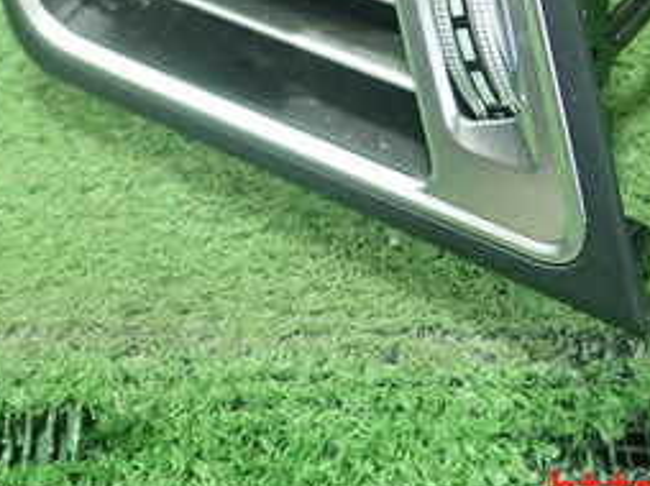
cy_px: -49
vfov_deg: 19.8
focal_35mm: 71
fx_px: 1332
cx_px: 361
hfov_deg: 27.4
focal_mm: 5.5
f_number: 2.3
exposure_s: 1/125
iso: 500
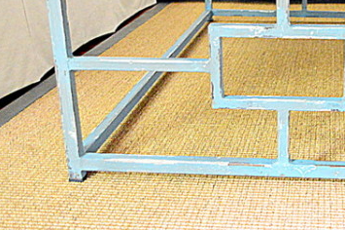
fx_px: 632
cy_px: 75
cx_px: 287
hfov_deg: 29.7
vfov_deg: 20.5
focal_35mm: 66
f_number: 4
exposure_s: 1/10
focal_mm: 26
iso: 6400
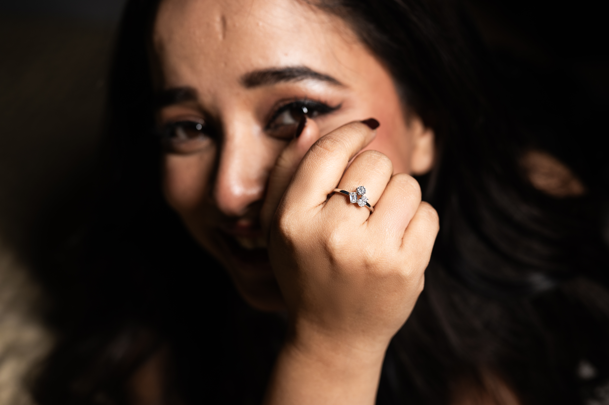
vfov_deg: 27.0
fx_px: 845
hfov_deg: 39.6
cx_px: 304
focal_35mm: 50
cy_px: 202
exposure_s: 1/200
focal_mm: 50
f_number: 3.5
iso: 320
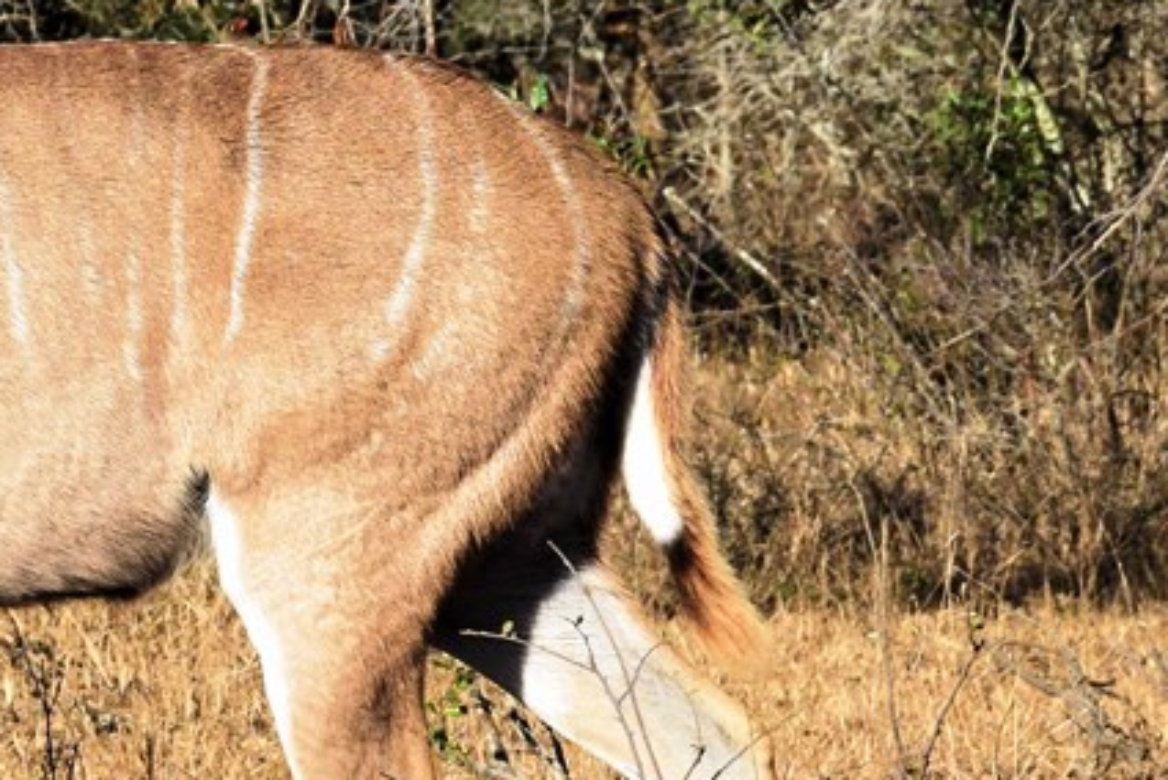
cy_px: 424
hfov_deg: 5.4
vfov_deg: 3.6
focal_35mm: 379
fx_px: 12311
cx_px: -195
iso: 400
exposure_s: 1/400
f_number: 11
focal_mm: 105
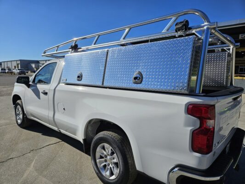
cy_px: 92
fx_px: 163
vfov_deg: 58.9
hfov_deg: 73.9
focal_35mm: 23
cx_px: 122
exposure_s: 1/3903
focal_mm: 5.4
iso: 25
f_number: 1.8
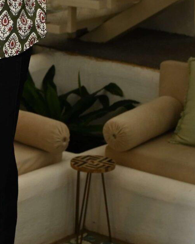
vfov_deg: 12.7
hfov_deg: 10.0
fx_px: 1082
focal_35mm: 150
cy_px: -13
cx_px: -90
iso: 640
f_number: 7.1
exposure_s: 1/160
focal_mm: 39
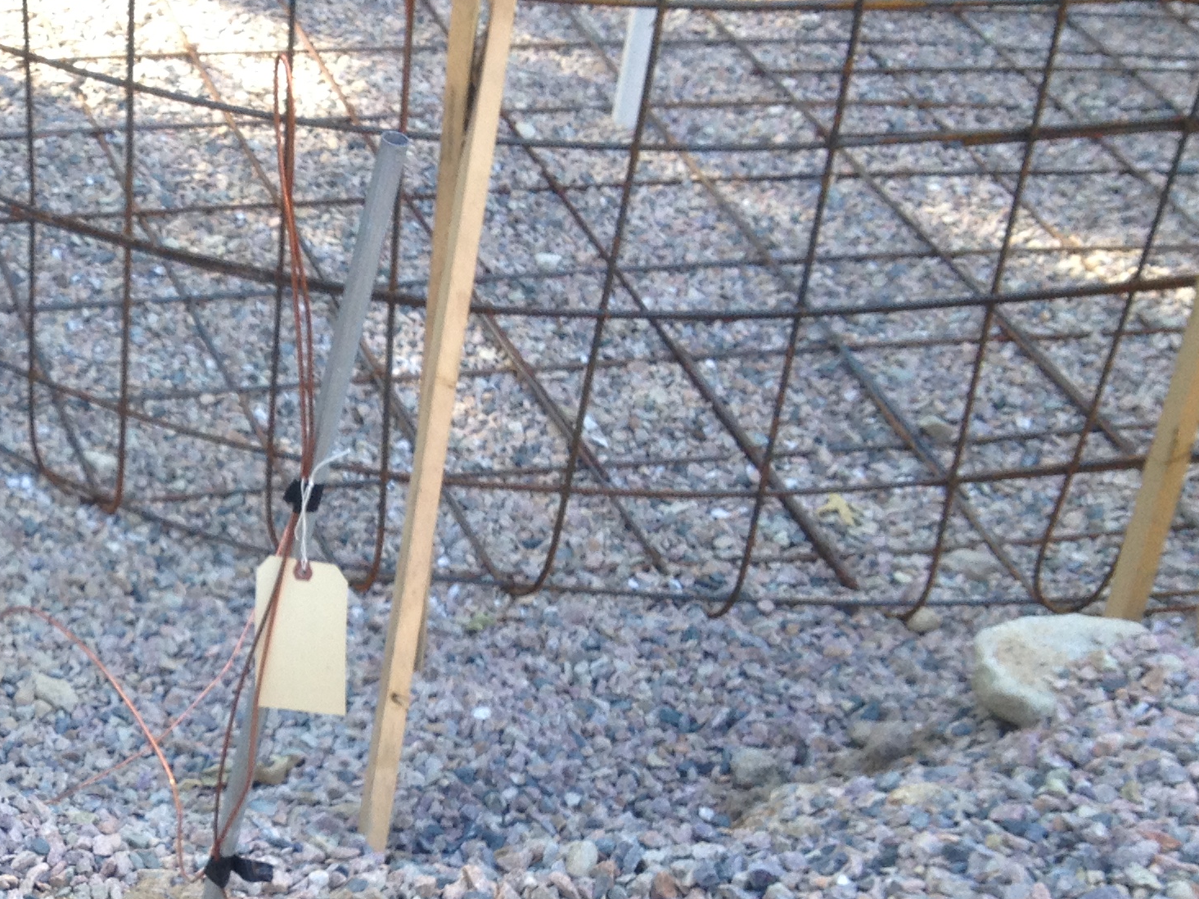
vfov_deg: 18.7
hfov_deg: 23.8
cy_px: 754
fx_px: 2701
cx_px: -37
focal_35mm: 78
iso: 50
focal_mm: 4.28
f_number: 2.4
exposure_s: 1/143
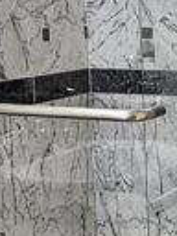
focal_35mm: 104
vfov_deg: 18.8
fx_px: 709
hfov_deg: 13.3
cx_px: 282
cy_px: 171
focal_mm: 2.2
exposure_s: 1/60
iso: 125
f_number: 2.2
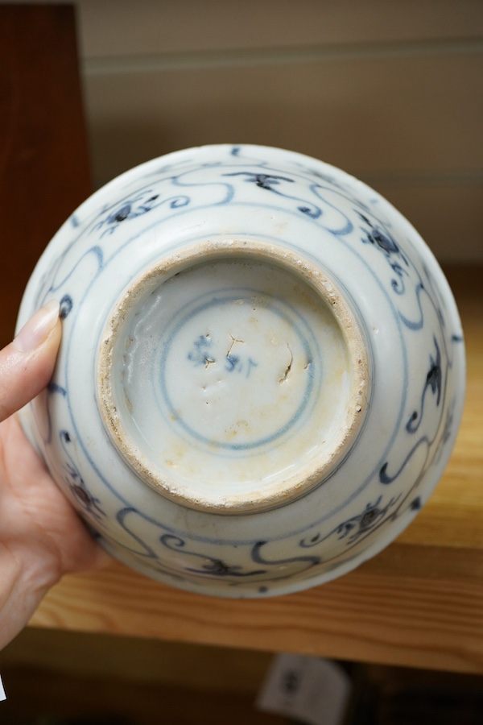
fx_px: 906
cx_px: 242
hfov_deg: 29.9
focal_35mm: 45
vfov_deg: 43.6
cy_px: 362
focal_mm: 30
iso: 1250
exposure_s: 1/125
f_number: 8
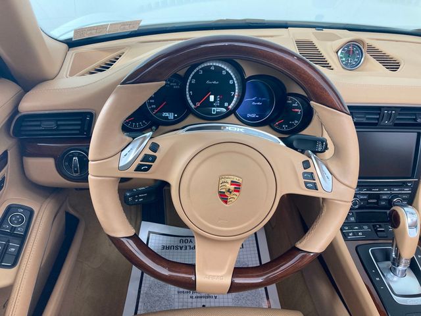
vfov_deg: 49.7
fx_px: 341
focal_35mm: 28
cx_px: 210
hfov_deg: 63.4
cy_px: 158
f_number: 1.8
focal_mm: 3.99
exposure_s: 1/120
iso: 64
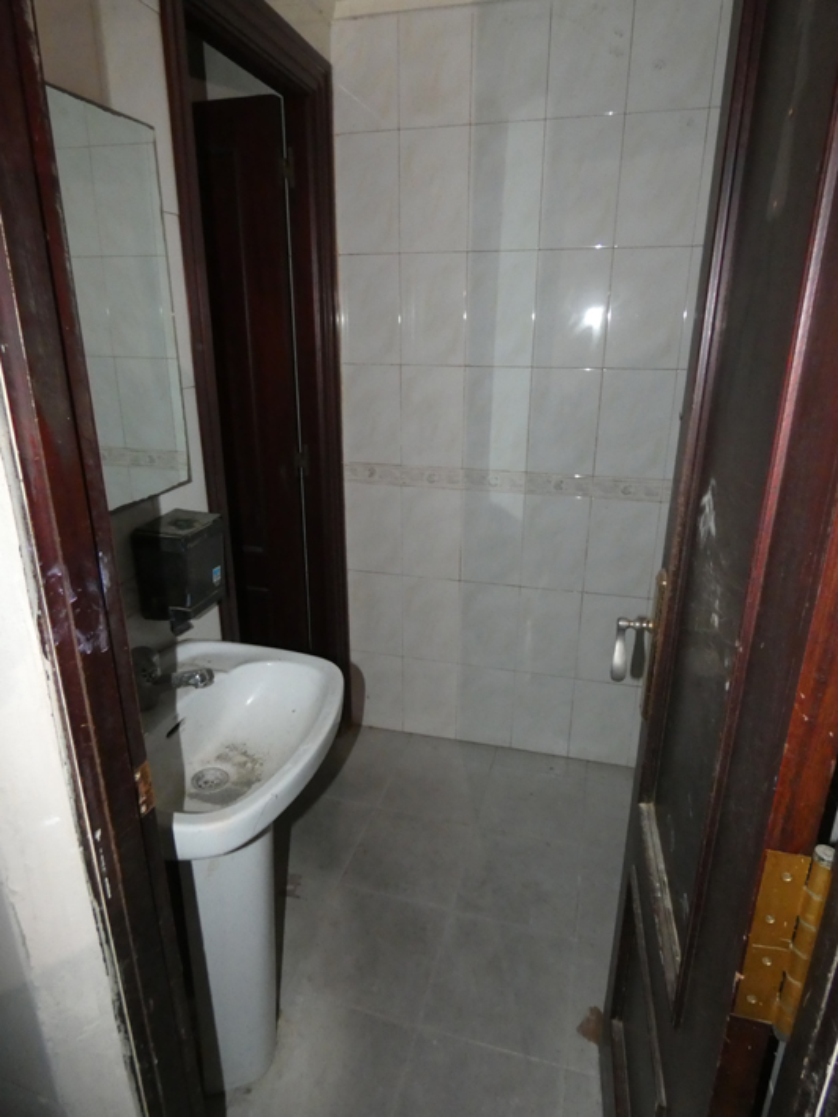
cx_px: 419
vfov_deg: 81.7
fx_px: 645
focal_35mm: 20
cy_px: 558
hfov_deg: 66.0
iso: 800
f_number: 2.8
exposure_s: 1/8
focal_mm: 3.6
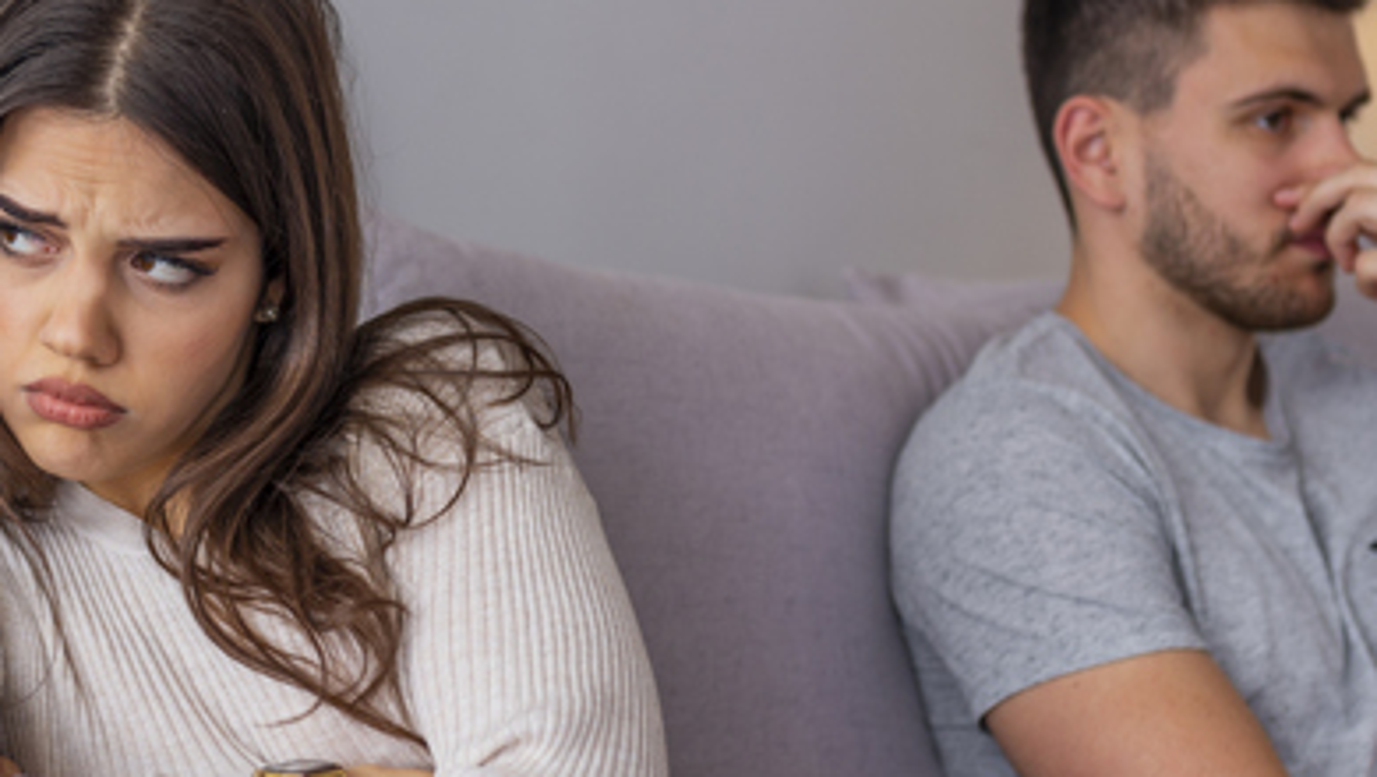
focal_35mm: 68
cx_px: 480
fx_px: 2485
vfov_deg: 17.8
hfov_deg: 30.8
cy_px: 369
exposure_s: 1/160
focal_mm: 35
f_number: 2.5
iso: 200
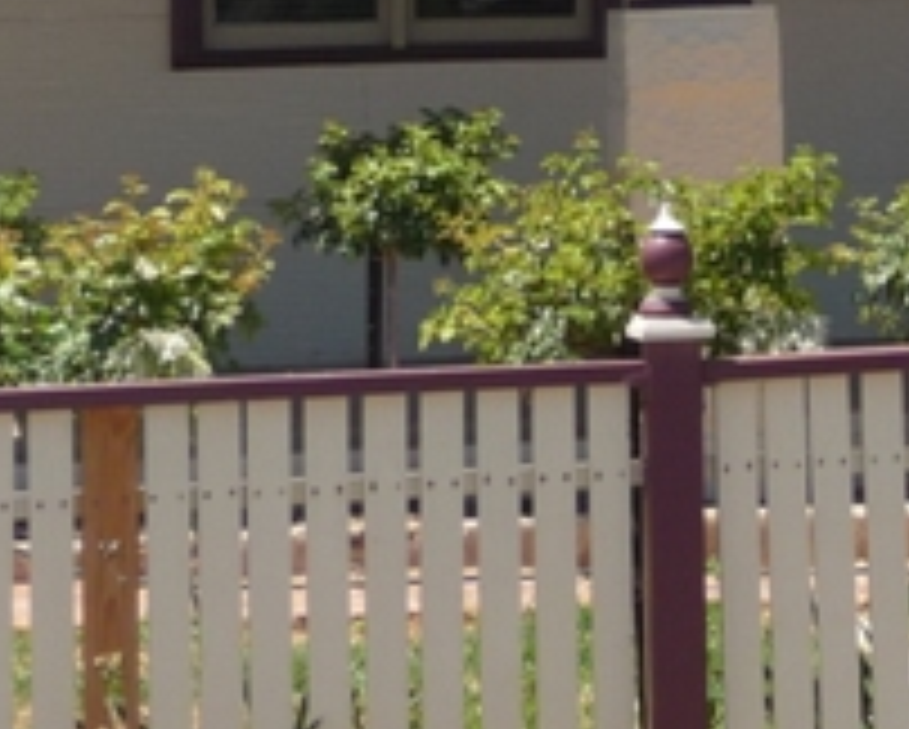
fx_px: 4470
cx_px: 1228
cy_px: -288
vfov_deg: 9.1
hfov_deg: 11.3
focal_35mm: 166
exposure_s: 1/640
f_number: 4
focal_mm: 7.1
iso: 100
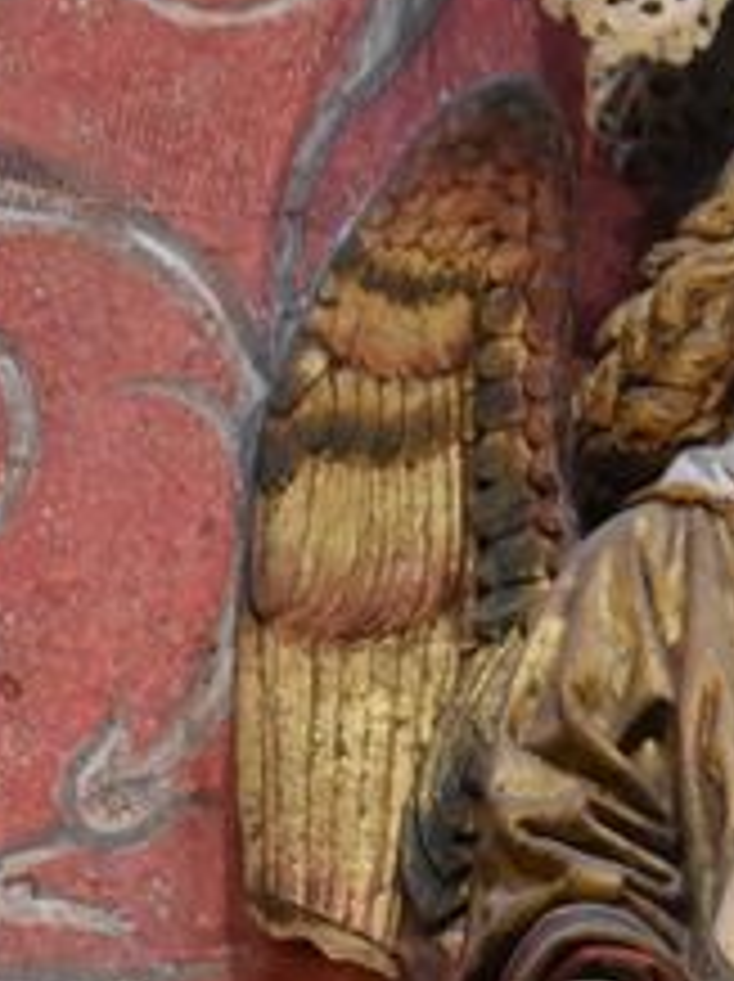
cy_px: 927
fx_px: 12480
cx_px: 840
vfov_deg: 4.5
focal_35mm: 441
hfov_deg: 3.4
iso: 4500
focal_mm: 95
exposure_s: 1/125
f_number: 4.5
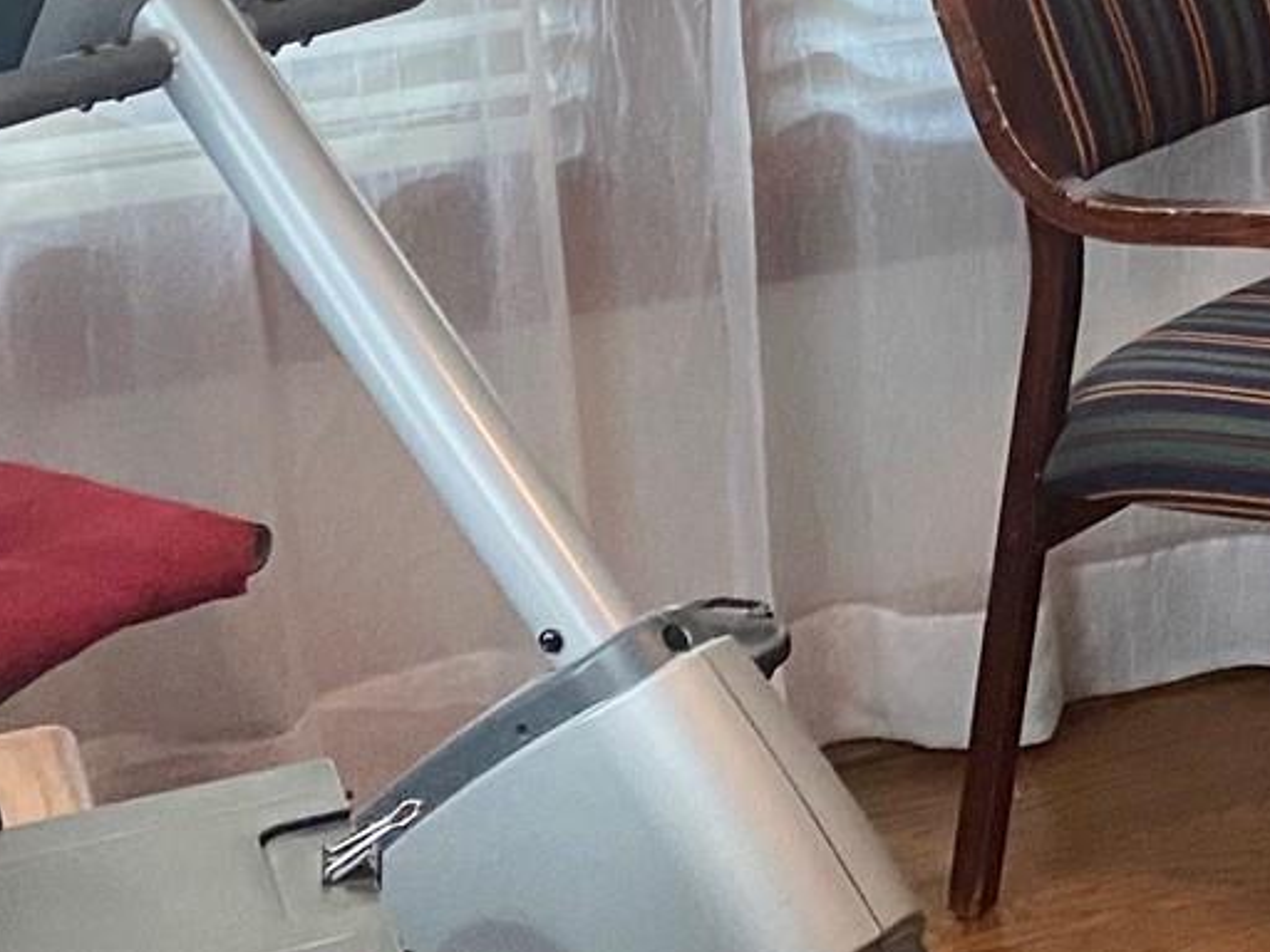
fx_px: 3816
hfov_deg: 16.3
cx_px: 2183
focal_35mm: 104
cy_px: -359
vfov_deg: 13.6
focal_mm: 4.25
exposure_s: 1/60
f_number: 1.8
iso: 200
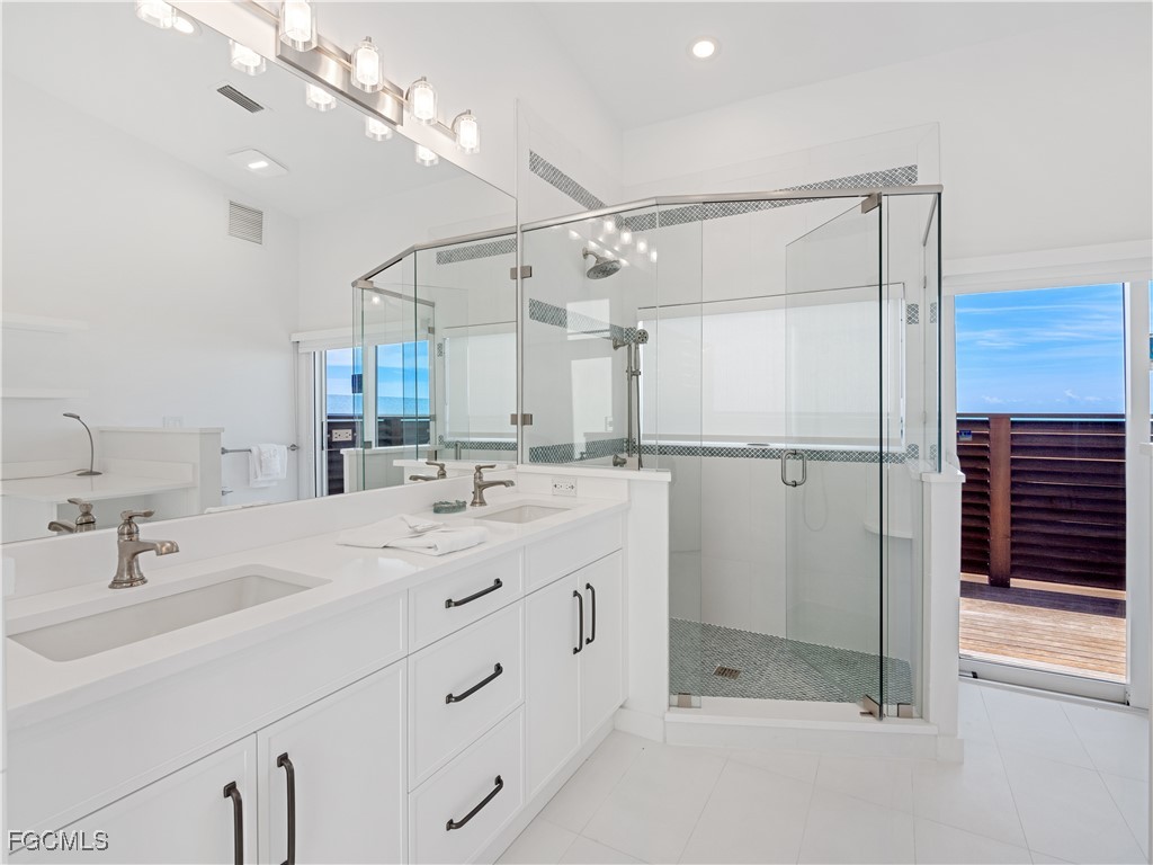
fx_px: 533
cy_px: 432
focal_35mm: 16
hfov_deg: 94.5
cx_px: 576
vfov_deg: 78.1
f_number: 7.1
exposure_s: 1/20
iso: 200
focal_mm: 8
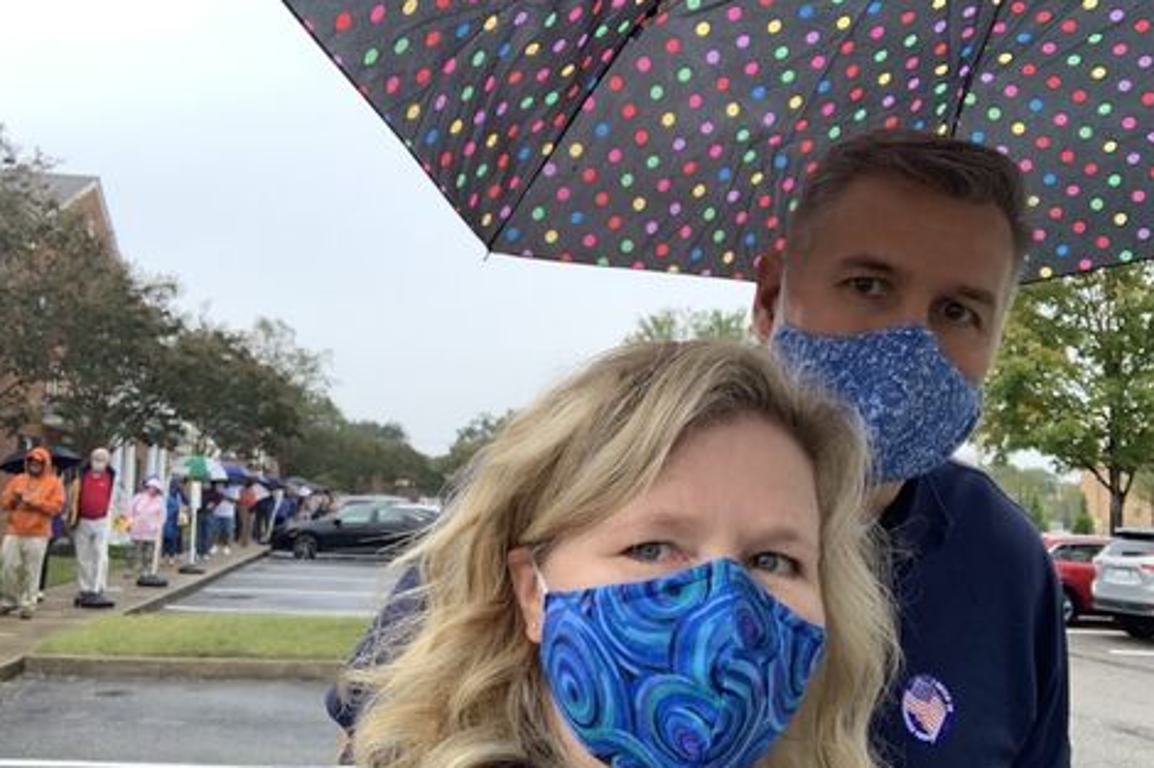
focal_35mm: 34
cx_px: 572
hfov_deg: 55.8
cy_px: 397
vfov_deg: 38.9
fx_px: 1089
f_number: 2.2
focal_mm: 2.87
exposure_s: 1/107
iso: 64
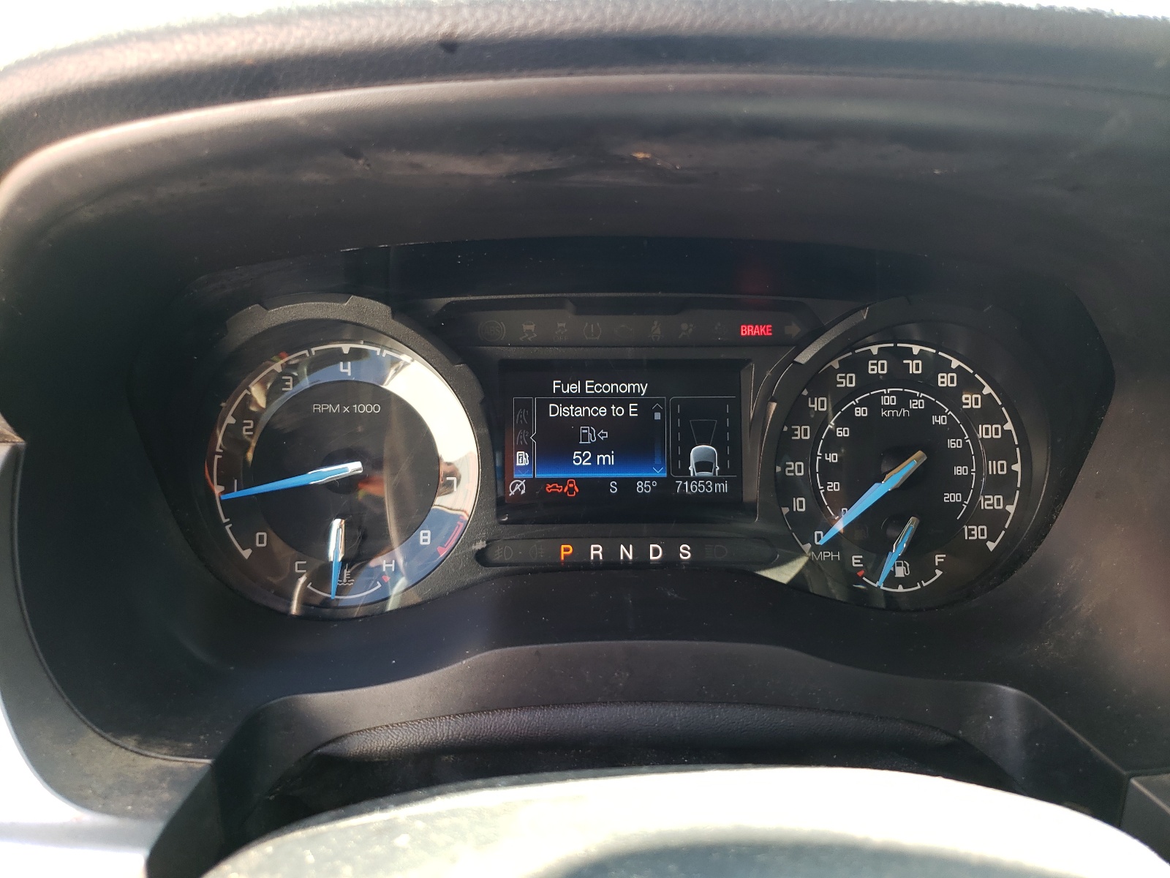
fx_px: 879
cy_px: 439
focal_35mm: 26
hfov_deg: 67.3
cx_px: 585
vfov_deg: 53.1
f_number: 1.5
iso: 54
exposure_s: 1/60.2
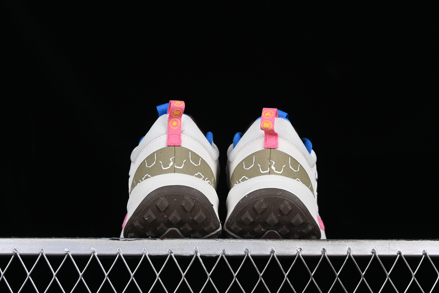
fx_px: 927
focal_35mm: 76
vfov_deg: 18.0
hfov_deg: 26.6
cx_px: 222
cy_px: 148
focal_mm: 50
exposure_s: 1/80
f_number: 8
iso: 160
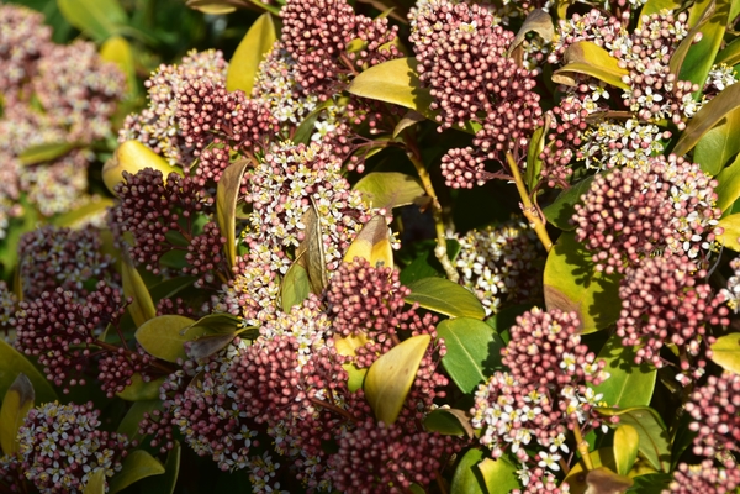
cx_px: 370
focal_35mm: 180
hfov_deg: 11.4
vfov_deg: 7.6
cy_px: 247
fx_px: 3700
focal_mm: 120
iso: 110
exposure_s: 1/125
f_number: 11
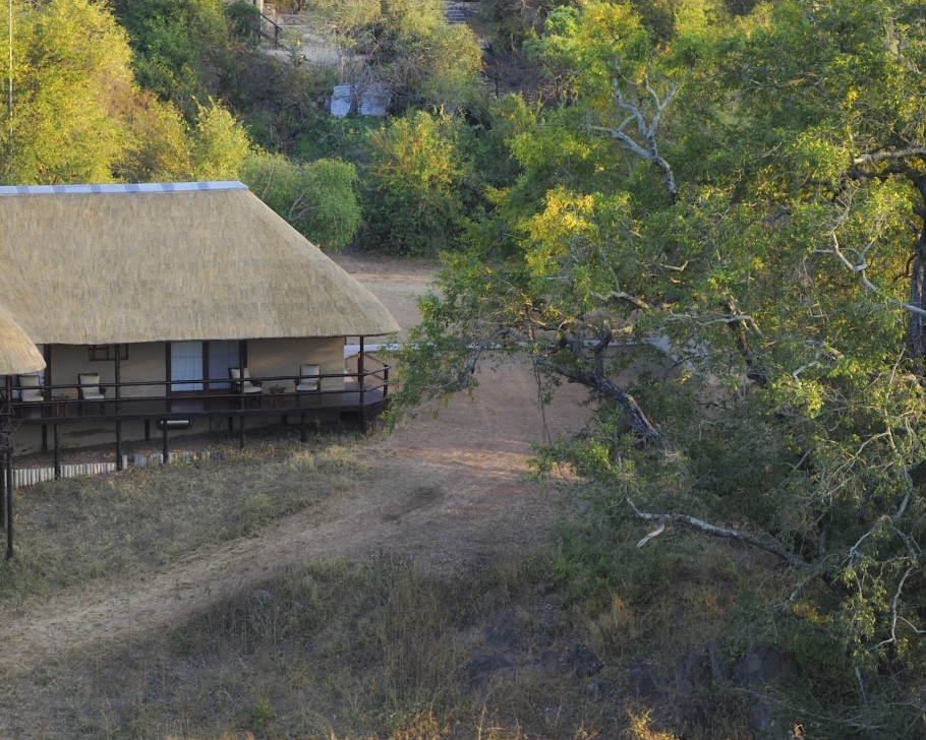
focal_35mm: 102
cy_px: 204
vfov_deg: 15.0
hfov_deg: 18.7
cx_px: 208
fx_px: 2795
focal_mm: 55
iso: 1000
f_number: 3.5
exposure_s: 1/800
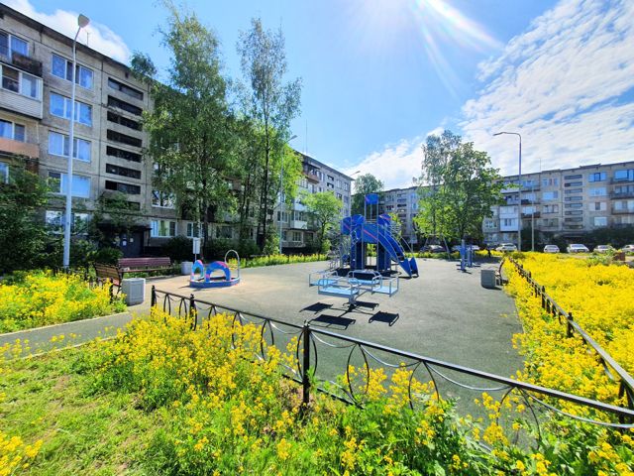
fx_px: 238
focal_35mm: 13
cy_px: 238
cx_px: 317
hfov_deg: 106.2
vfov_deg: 89.9
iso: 50
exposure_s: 1/1728
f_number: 2.2
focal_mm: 1.8
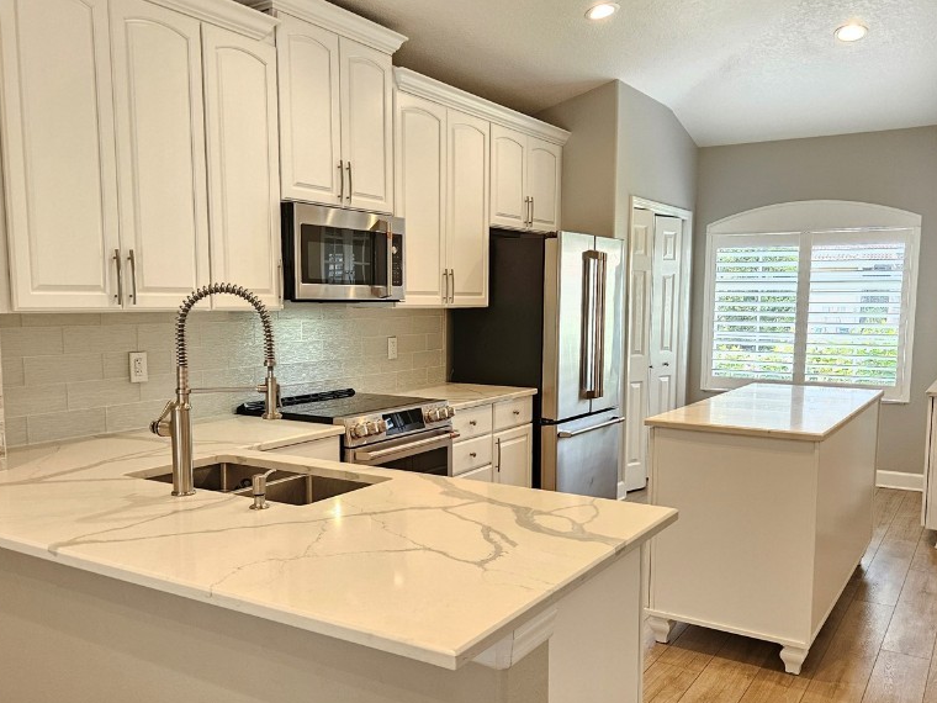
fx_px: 839
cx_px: 475
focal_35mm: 31
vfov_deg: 45.4
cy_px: 393
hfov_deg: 58.3
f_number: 1.8
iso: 320
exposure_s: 1/120
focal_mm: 5.4
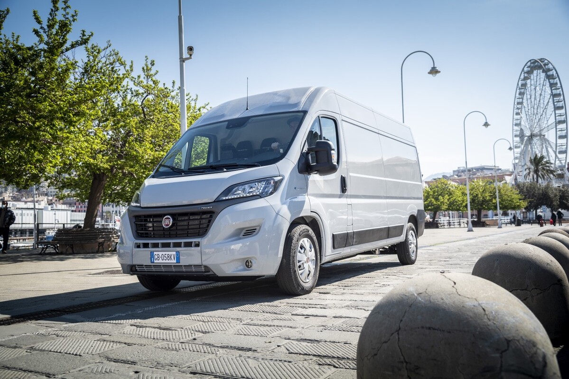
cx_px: 284
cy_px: 190
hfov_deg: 58.7
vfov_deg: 41.1
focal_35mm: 32
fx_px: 506
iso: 100
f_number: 5.6
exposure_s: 1/800
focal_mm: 32
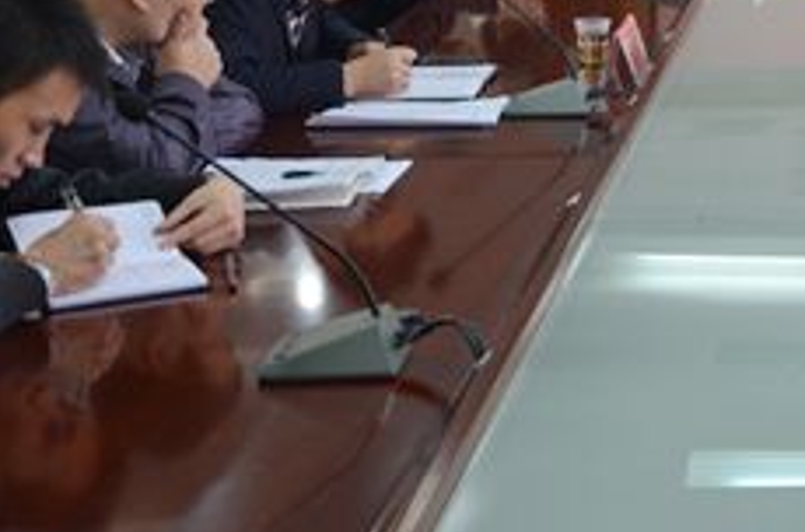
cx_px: 868
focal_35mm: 111
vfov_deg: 12.1
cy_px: -9
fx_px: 2475
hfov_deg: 17.9
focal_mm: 34
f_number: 4.2
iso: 200
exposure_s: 1/8
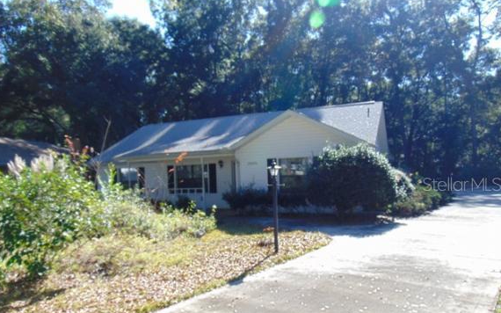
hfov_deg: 68.4
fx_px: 369
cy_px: 184
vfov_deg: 45.8
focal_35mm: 27
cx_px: 250
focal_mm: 4.5
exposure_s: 1/400
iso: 80
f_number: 3
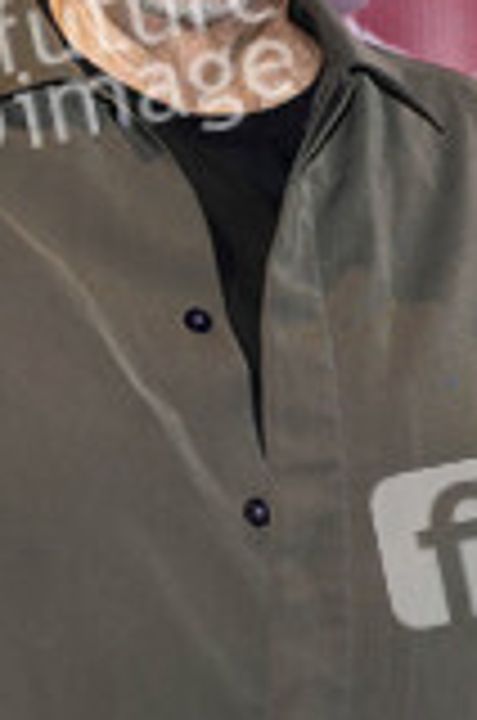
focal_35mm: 155
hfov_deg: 8.8
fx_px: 3094
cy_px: 297
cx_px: 194
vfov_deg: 13.3
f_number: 5
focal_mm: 62
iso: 800
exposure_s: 1/200
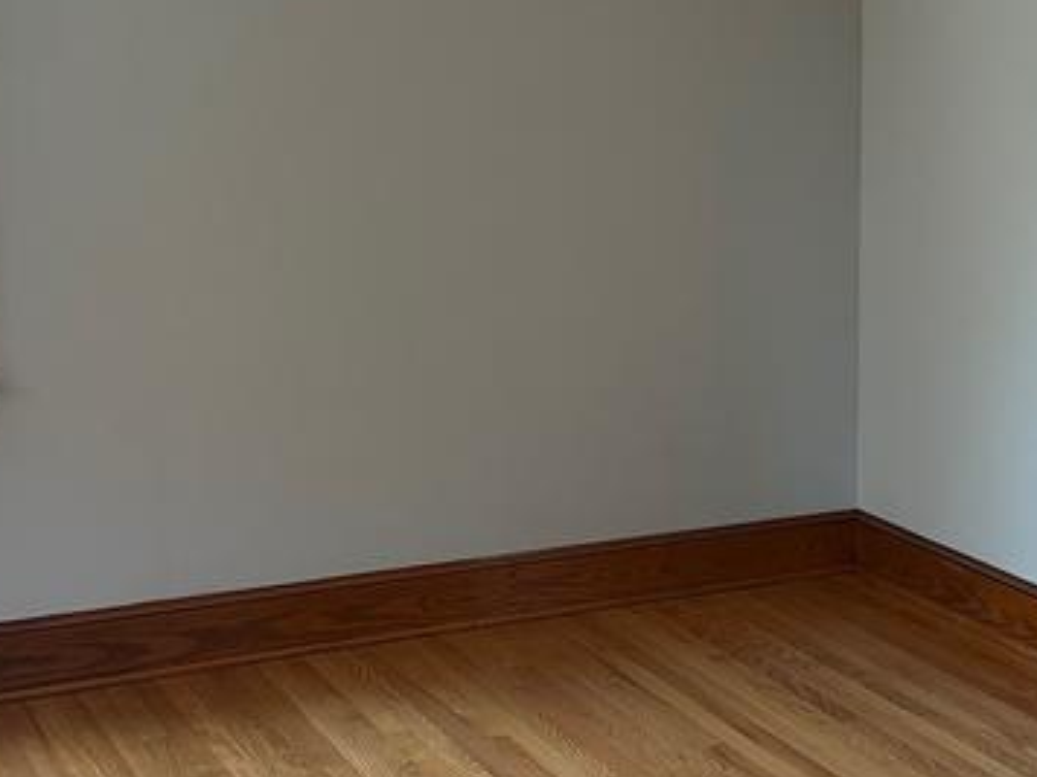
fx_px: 2067
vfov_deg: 21.3
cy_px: 434
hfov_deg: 27.6
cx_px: 842
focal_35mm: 69
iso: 125
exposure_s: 1/60
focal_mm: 6.86
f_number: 1.78
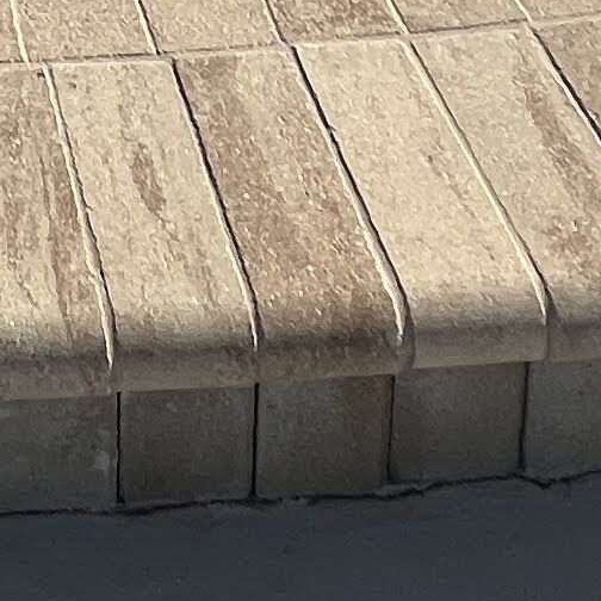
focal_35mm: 92
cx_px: -324
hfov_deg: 16.9
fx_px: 1807
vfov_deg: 11.7
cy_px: -1141
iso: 32
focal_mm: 1.57
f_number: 1.8
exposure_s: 1/1488
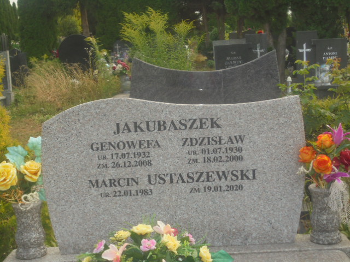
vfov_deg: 26.1
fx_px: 566
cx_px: 175
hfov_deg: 34.3
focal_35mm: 56
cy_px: 131
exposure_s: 1/160
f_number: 5.2
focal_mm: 10.1
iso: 100
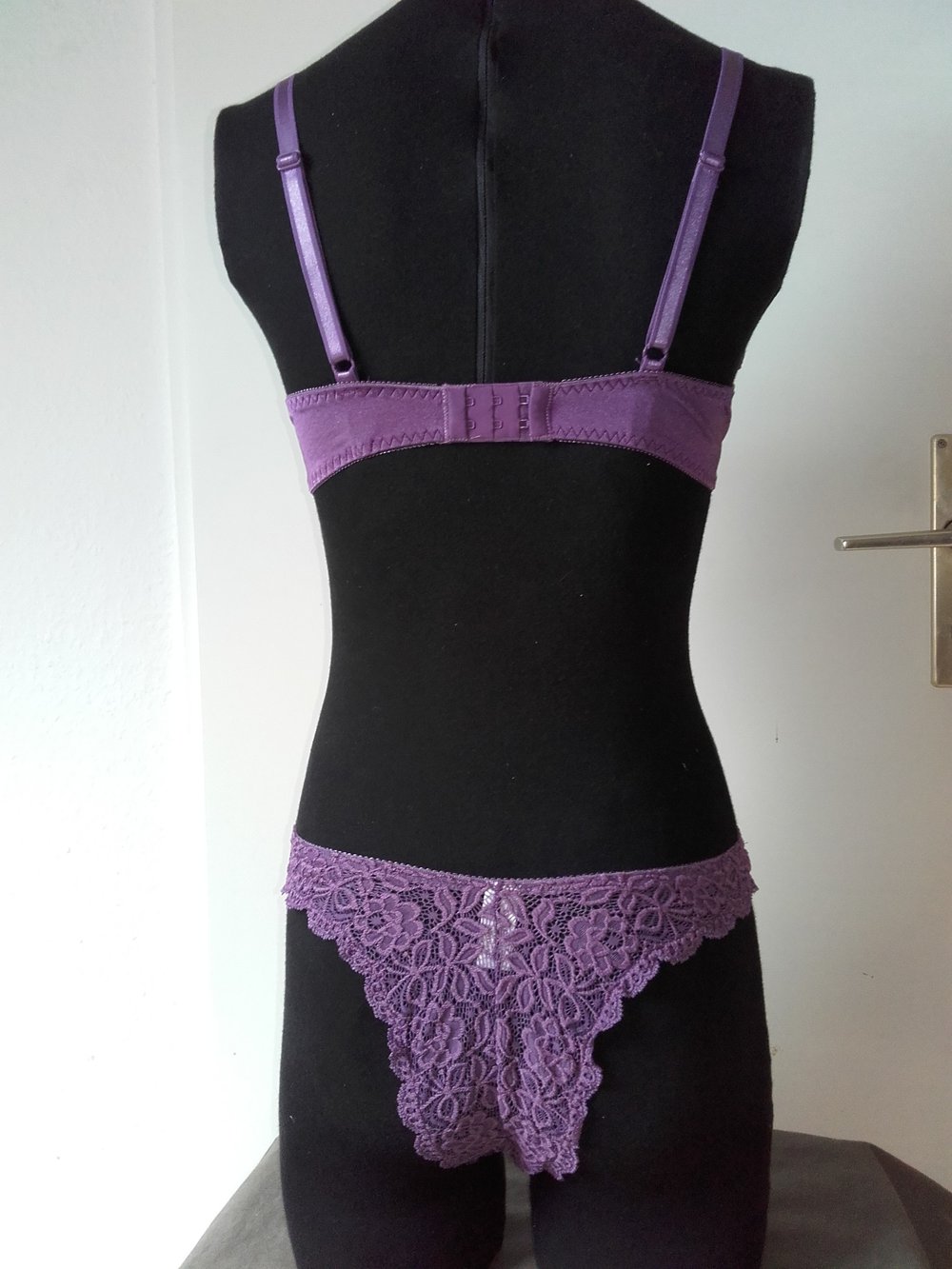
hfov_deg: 45.4
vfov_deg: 58.3
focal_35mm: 31
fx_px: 1137
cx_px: 476
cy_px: 634
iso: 70
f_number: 2.2
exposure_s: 1/33
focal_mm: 3.31
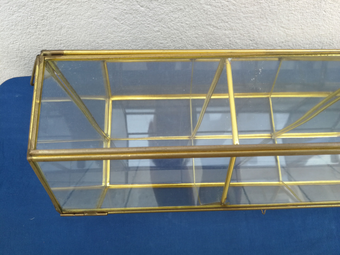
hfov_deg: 65.3
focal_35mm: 27
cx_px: 170
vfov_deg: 51.4
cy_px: 128
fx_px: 265
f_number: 2.2
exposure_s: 1/100
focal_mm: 3.95
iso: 64
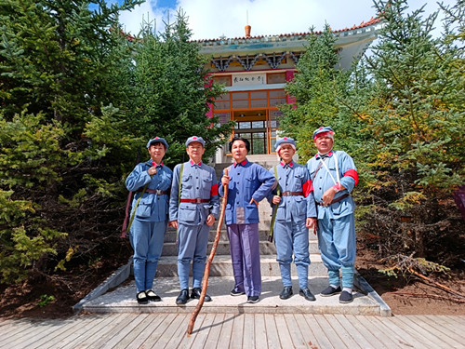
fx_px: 322
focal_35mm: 24
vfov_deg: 56.8
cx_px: 232
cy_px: 174
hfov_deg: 71.6
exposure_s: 1/427
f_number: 1.75
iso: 100
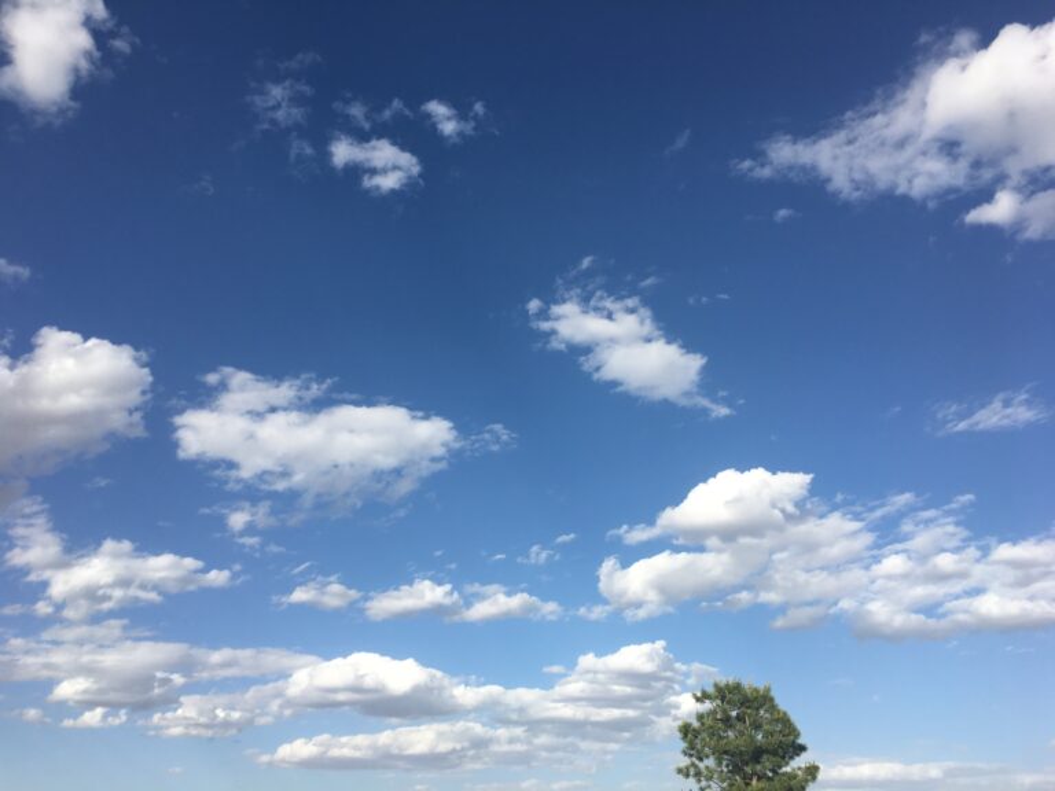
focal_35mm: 29
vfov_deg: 48.2
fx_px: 884
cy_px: 396
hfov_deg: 61.7
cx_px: 528
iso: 25
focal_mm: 4.15
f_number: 2.2
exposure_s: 1/1789
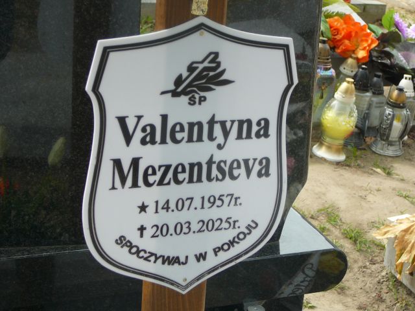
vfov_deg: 22.6
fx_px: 779
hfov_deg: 29.8
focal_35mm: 65
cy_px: 156
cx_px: 208
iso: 80
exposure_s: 1/200
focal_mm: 9.7
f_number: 3.6
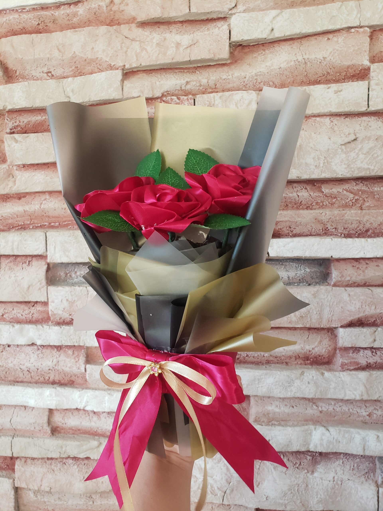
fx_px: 384
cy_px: 256
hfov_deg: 53.1
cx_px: 192
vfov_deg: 67.3
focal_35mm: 26
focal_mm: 4.3
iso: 250
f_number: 2.4
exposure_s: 1/21
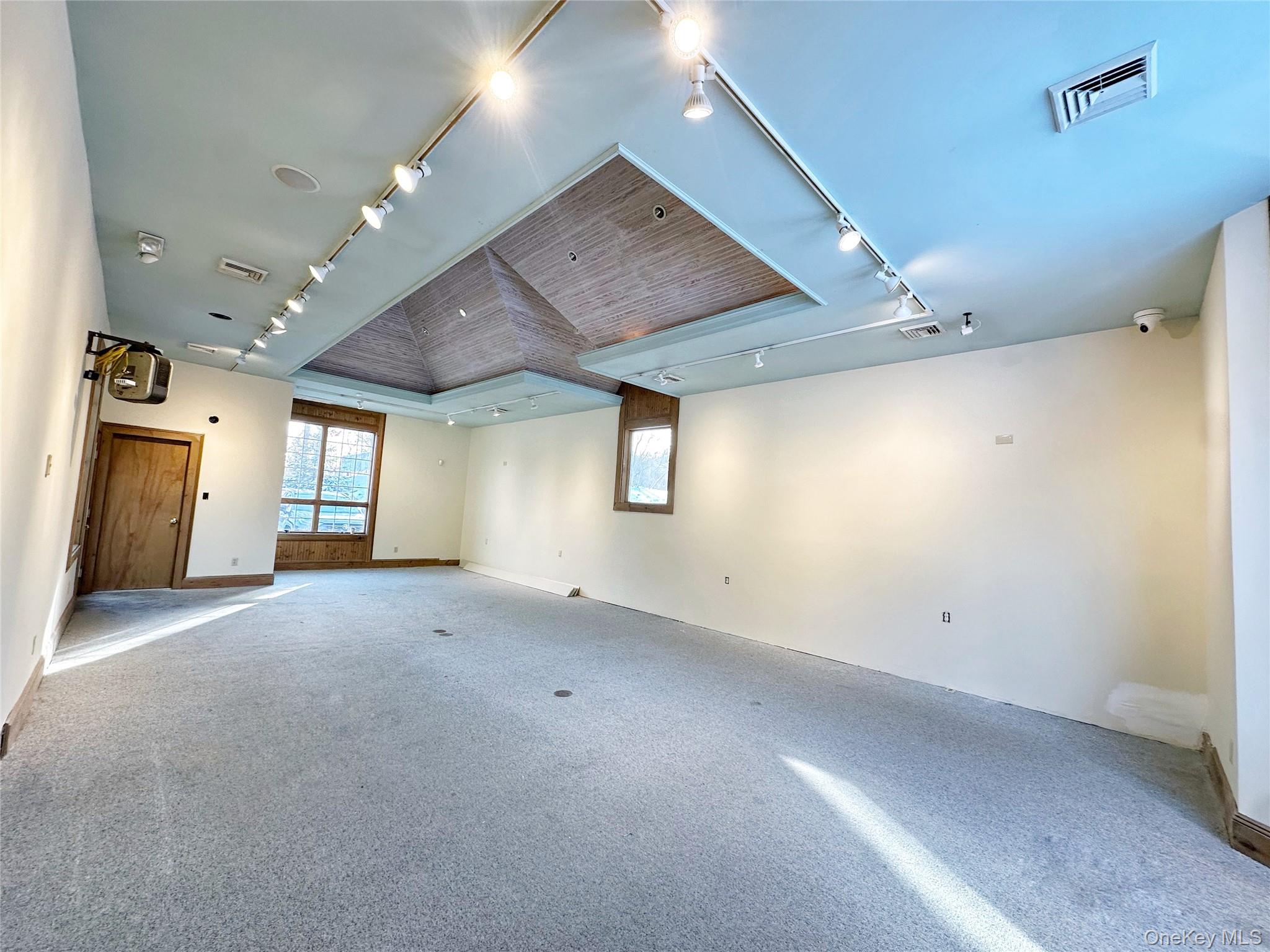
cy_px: 476
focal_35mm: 14
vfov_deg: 85.7
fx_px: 514
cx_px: 635
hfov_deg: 102.1
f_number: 2.2
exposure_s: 1/120
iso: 100
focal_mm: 2.22
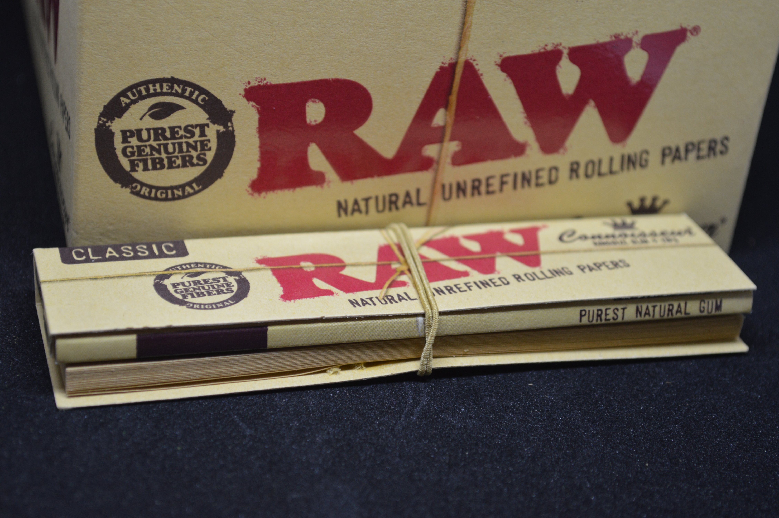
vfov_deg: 17.5
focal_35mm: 78
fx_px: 1686
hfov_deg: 26.0
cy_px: 259
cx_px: 390
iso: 400
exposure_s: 1/30
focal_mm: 52
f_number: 5.6
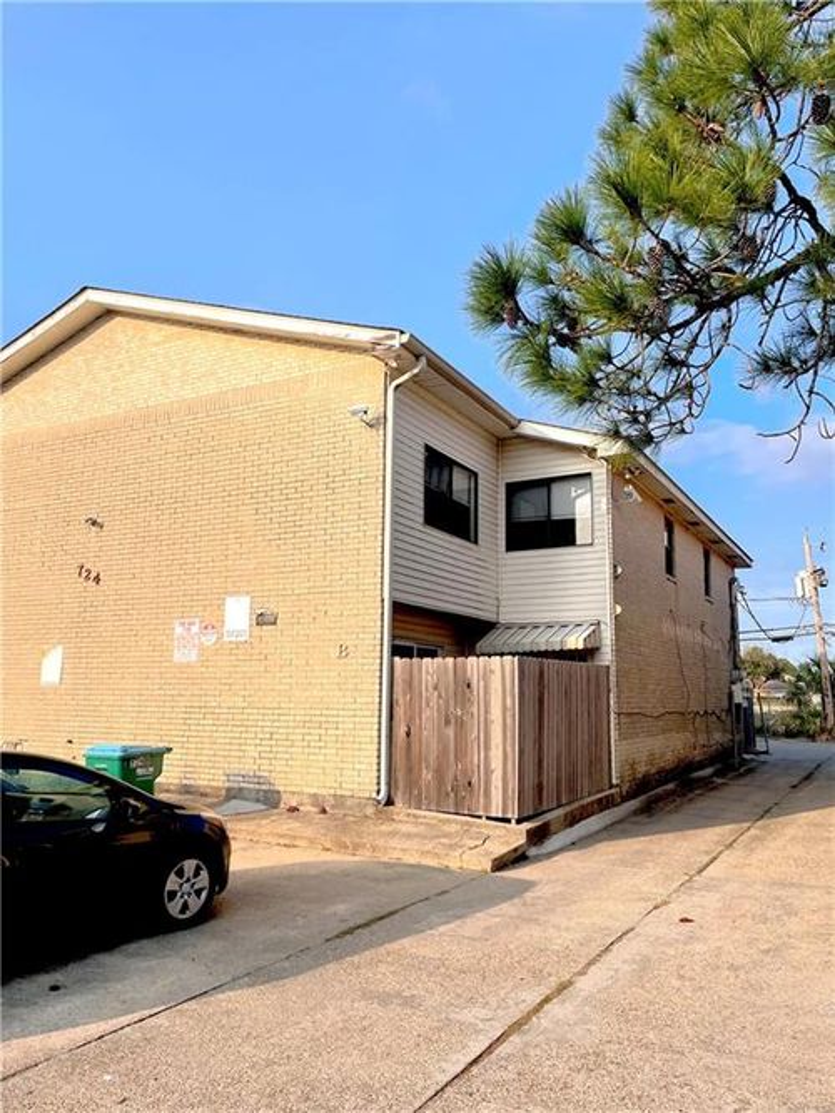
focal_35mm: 26
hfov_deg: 53.0
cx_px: 418
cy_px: 556
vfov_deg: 67.3
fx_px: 836
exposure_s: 1/4292
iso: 50
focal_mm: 4.2
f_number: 1.6
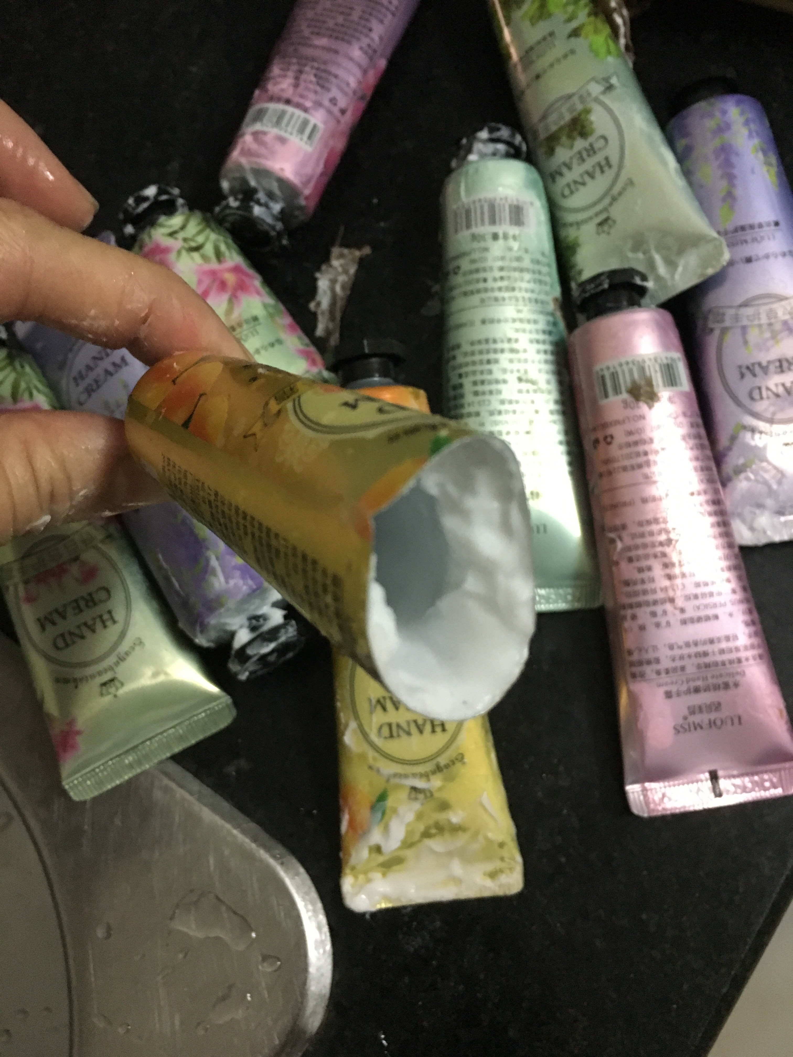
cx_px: 396
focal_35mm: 29
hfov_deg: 48.2
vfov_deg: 61.7
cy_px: 528
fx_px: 886
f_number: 2.2
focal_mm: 4.15
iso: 250
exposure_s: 1/17
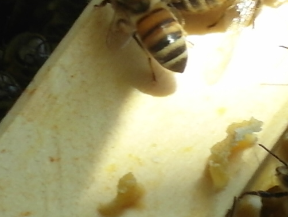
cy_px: -329
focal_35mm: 523
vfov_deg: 2.8
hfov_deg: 3.8
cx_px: 239
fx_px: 4353
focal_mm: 15.6
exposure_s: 1/180
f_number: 4.3
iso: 80
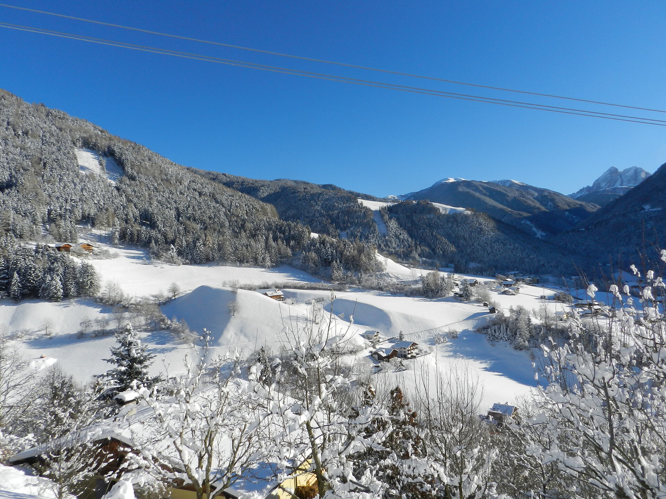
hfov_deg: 73.9
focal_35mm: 23
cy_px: 250
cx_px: 333
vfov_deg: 58.9
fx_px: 443
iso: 160
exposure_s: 1/1000
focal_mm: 4
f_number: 5
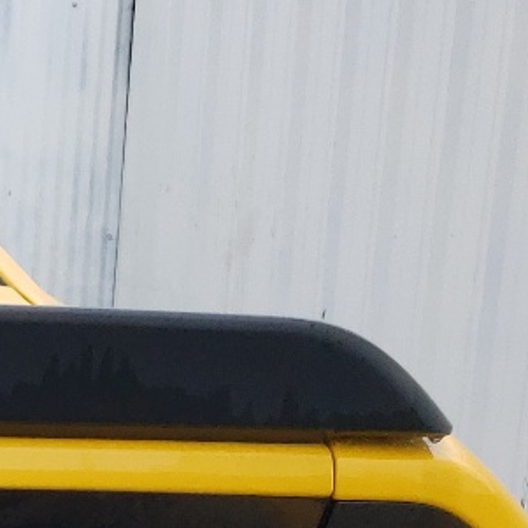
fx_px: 2105
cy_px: 770
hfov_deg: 11.7
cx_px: -728
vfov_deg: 13.5
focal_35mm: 122
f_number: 1.5
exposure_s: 1/2500
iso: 50
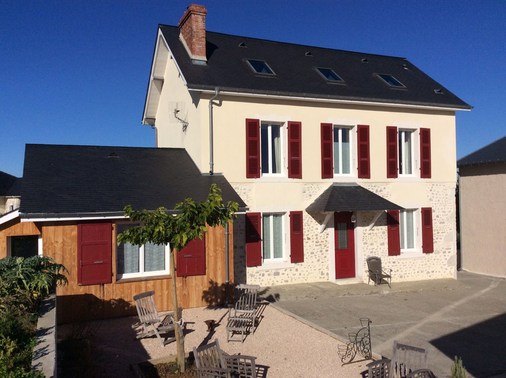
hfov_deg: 56.9
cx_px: 253
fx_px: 467
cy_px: 189
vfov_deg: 44.1
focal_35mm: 32
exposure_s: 1/4098
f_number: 2.4
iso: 32
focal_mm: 3.3
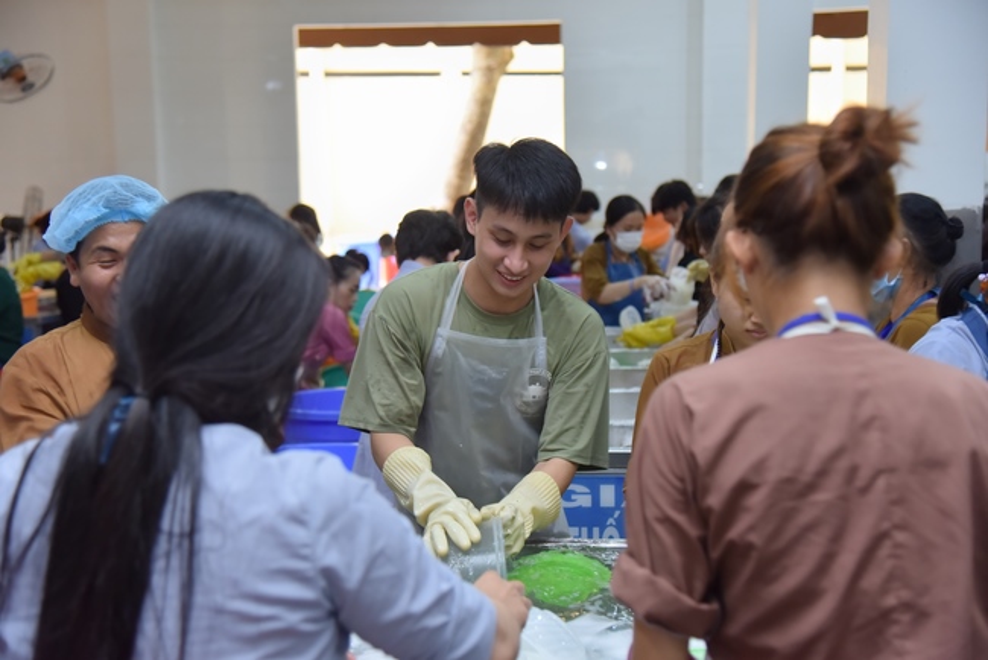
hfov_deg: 36.2
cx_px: 494
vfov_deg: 24.6
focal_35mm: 55
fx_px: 1510
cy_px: 330
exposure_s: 1/80
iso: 1250
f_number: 4
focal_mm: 55
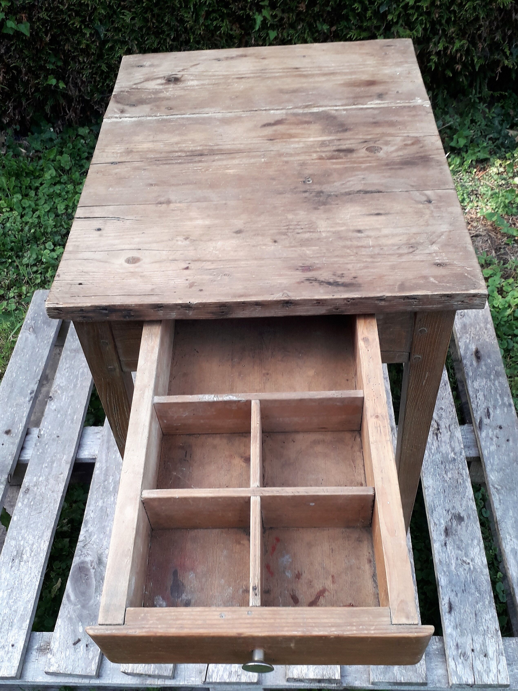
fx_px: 539
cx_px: 259
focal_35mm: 27
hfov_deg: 51.4
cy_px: 346
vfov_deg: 65.3
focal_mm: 3.6
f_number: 1.9
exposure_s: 1/150
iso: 40
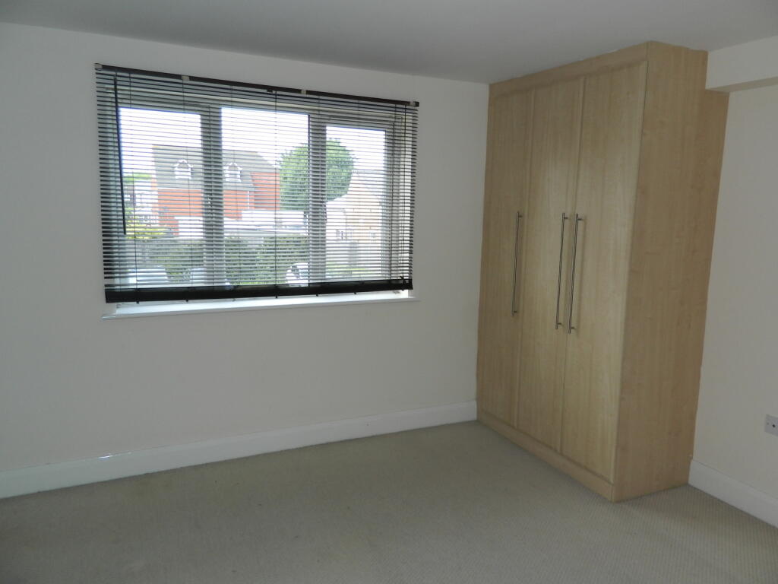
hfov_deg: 69.4
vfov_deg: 54.9
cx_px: 389
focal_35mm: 25
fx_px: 562
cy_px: 292
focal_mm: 4.5
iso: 80
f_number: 3.1
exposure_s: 1/80
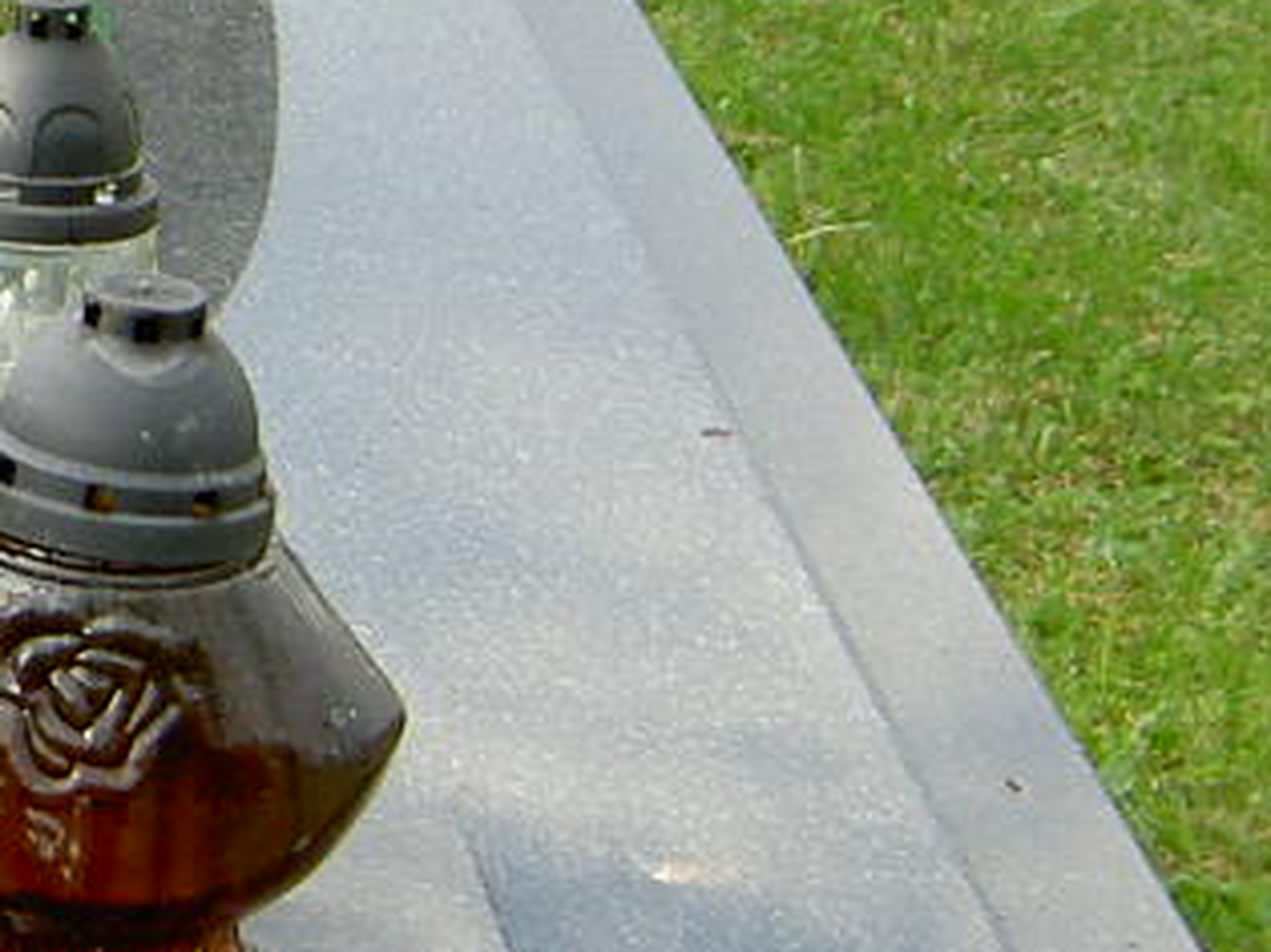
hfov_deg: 9.8
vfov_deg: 7.5
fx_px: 7267
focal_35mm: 198
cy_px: 173
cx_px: -516
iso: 50
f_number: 2.8
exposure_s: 1/160
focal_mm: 8
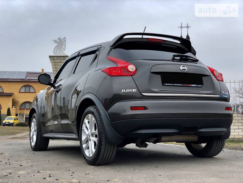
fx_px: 365
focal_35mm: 52
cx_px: 122
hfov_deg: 36.8
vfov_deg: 28.0
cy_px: 92
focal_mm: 6
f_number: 2.4
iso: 16
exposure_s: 1/366
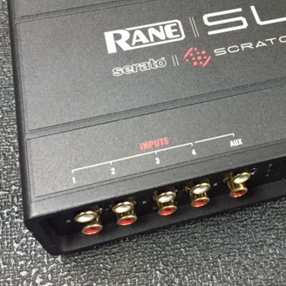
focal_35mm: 50
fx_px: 467
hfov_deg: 33.2
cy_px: 107
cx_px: 222
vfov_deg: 33.9
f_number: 2.2
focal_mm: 4.15
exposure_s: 1/24
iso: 250
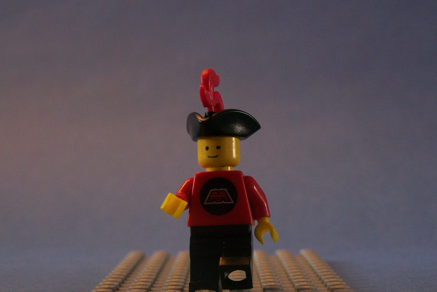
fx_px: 1044
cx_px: 220
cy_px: 163
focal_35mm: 86
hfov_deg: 23.6
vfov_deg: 15.9
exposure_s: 1/8
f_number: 3.2
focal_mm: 13.7
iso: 160
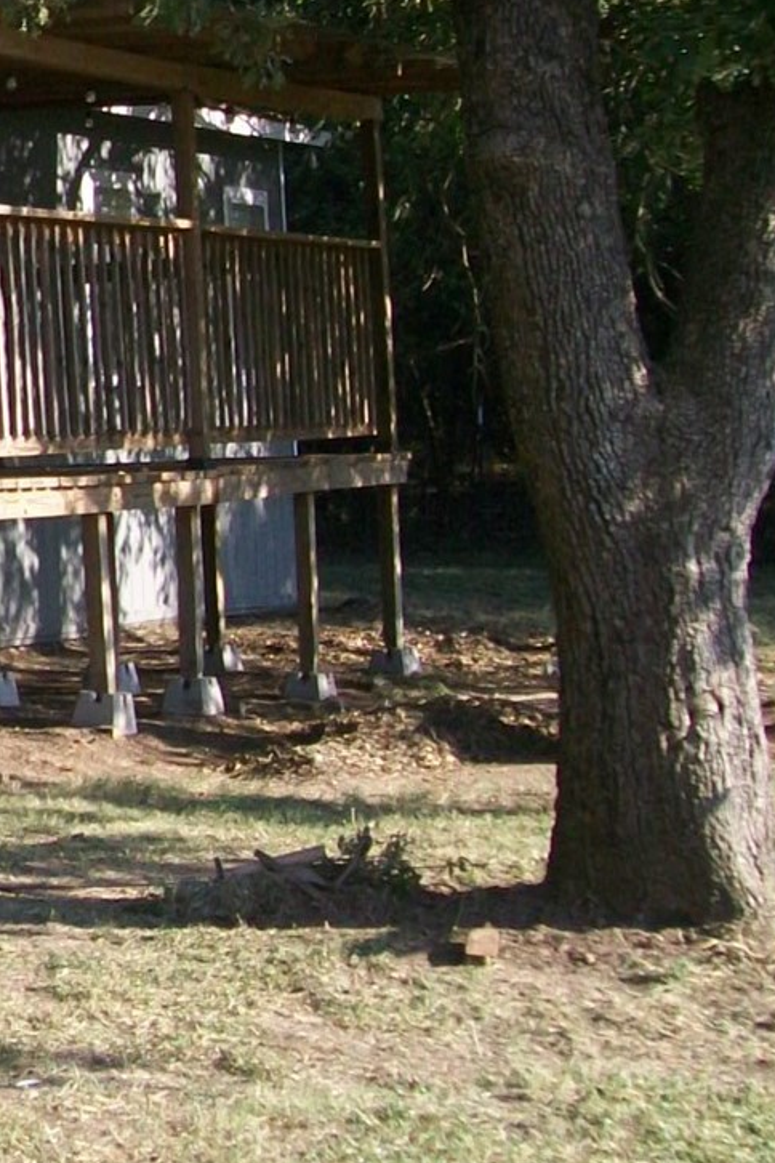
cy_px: 453
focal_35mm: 99
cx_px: -745
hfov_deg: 12.3
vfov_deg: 20.6
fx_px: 3197
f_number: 2.7
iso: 64
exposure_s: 1/320
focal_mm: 6
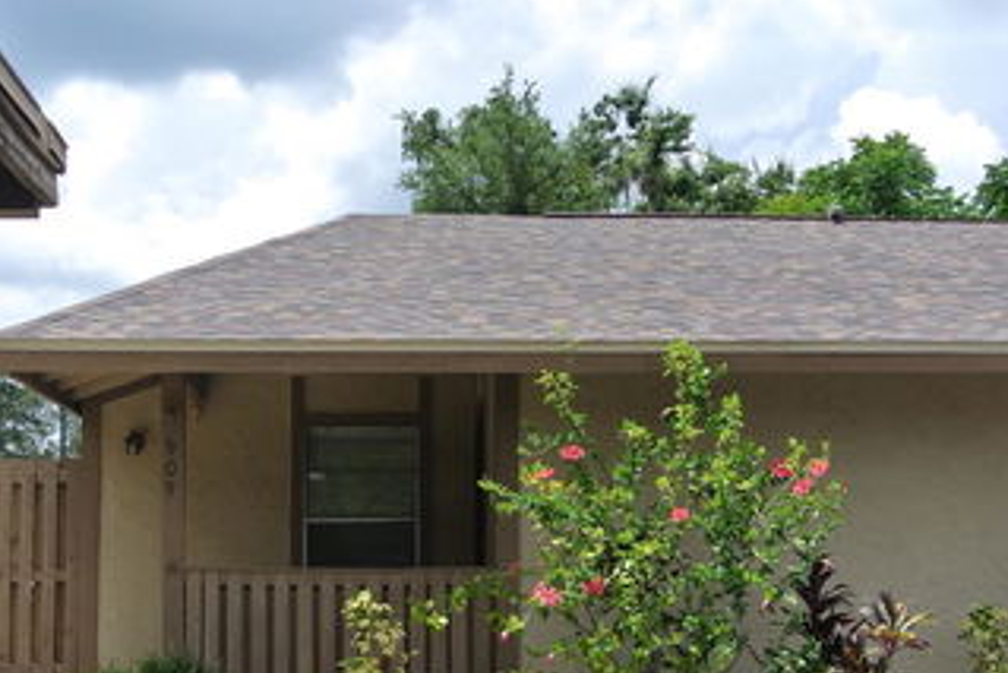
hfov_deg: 31.9
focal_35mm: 63
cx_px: 501
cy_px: 455
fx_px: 1765
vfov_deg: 21.5
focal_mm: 15.7
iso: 100
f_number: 4.2
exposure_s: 1/800
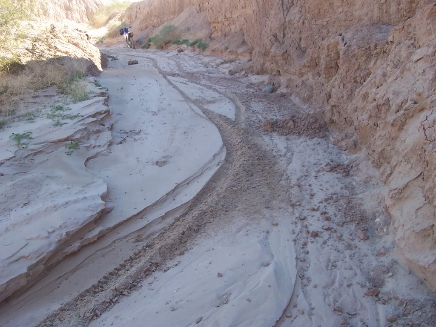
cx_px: 218
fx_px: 466
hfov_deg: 50.1
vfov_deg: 38.7
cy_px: 164
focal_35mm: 37
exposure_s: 1/250
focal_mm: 5.6
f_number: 2.8
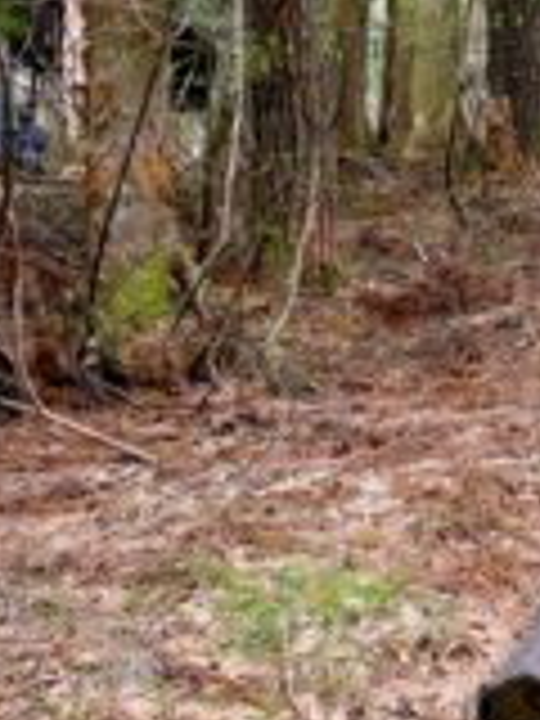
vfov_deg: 24.1
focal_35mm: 81
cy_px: 439
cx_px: 1102
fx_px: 1685
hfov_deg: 14.7
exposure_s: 1/231
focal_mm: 4.2
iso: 32
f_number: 1.6
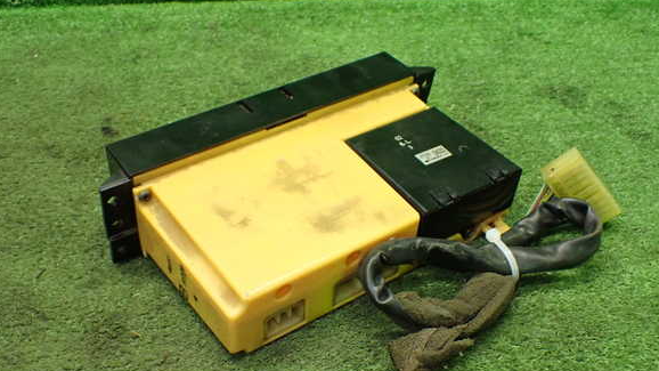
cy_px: 224
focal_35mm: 43
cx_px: 335
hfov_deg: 47.4
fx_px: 751
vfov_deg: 27.6
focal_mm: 6.83
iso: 800
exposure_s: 1/100
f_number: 2.7
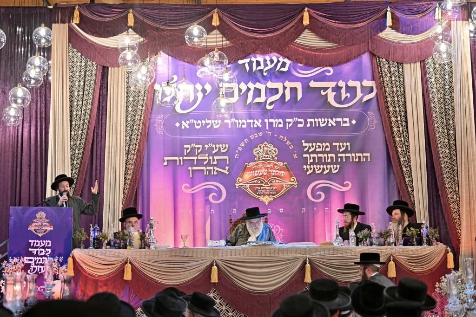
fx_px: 926
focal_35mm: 70
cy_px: 158
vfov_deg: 19.5
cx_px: 238
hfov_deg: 28.8
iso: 640
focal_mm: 70
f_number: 2.8
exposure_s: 1/125
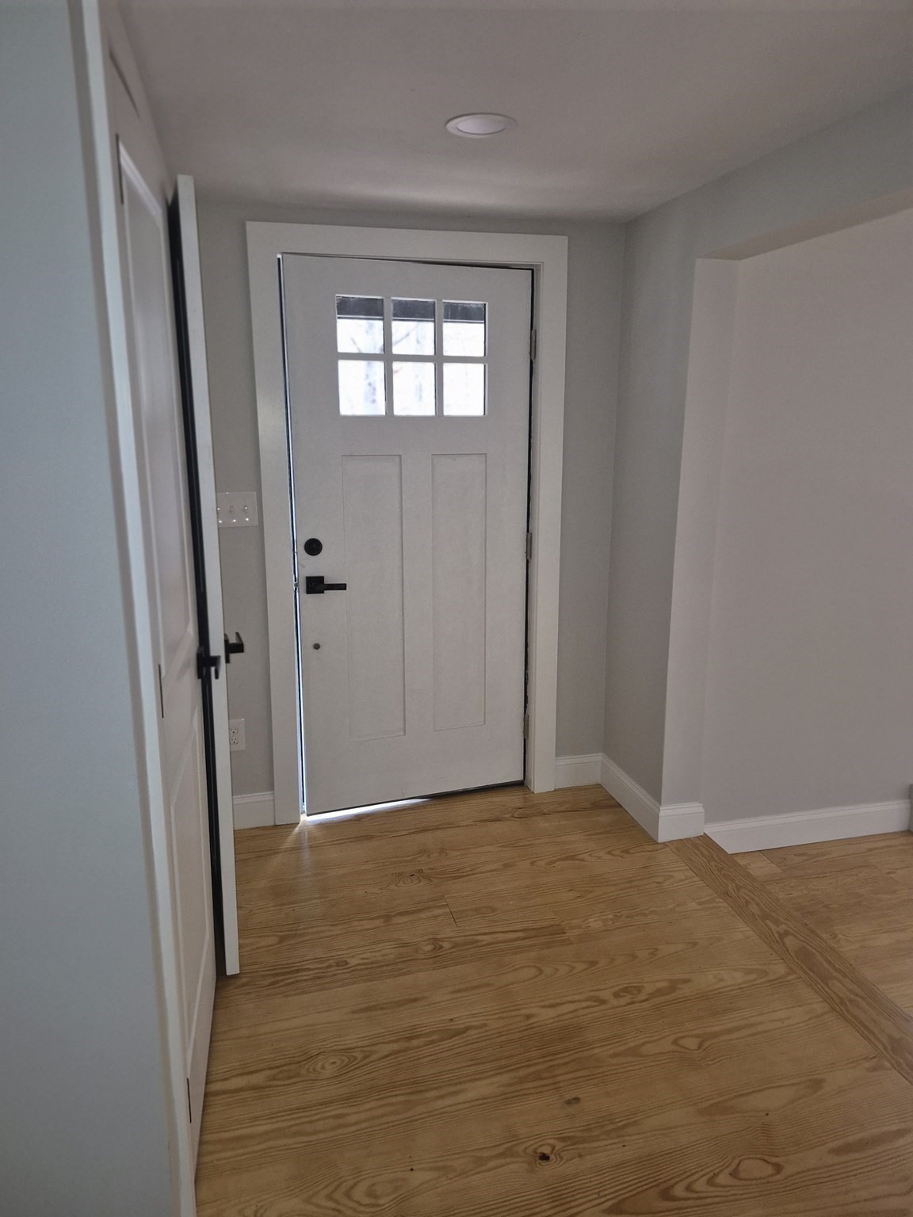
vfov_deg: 73.9
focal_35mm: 23
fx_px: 809
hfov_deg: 58.9
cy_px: 608
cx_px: 456
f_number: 1.8
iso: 640
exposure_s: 1/60
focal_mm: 5.4
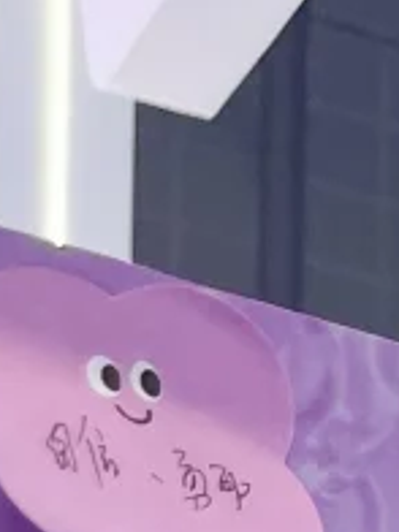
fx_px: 2828
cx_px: 1403
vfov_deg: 8.4
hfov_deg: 6.8
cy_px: 1778
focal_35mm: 184
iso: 32
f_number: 1.6
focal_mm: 5.1
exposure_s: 1/177
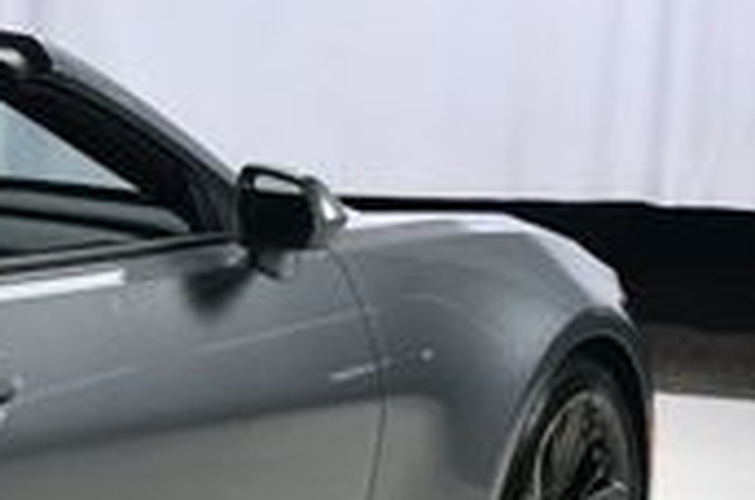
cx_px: -619
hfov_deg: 12.5
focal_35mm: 149
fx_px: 3119
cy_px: 605
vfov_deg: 9.1
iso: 100
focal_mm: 27
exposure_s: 1/160
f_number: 13
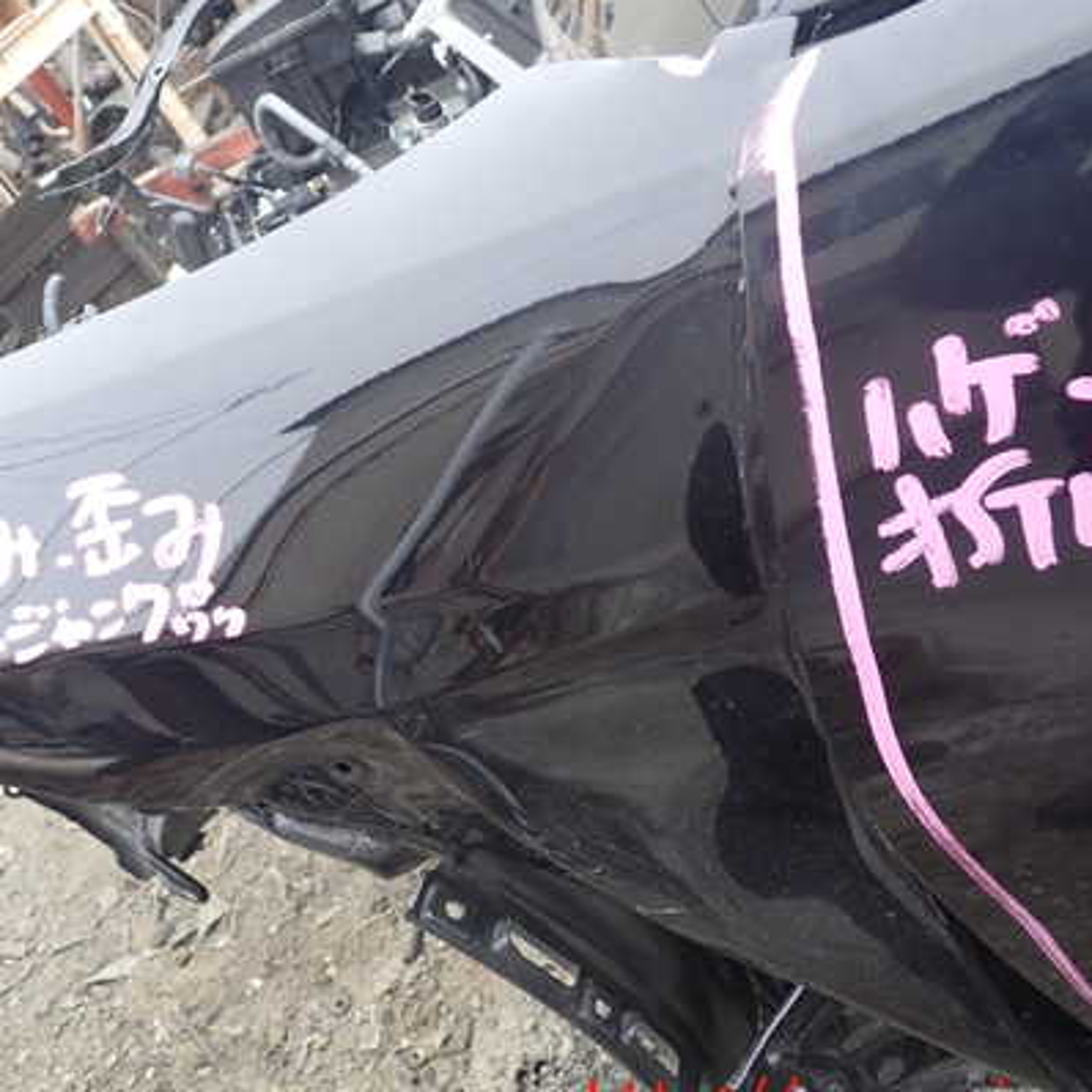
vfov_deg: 41.9
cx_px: 384
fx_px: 1428
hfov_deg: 41.4
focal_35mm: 40
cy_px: 524
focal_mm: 5.4
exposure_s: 1/100
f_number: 2.3
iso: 100
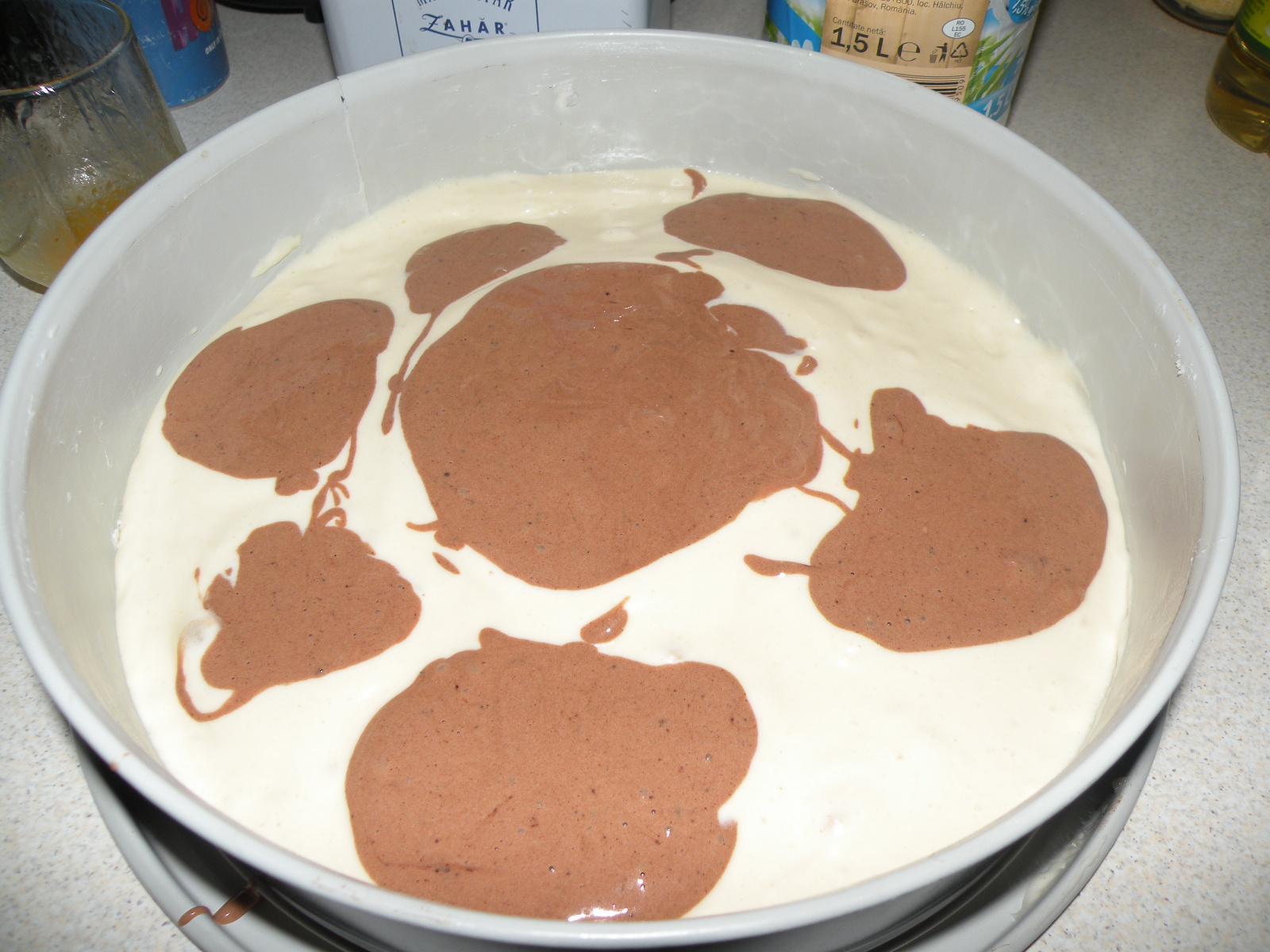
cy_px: 476
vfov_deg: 51.4
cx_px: 635
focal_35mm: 27
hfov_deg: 65.3
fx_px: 991
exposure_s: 1/60
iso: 64
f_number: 2.8
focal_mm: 4.7
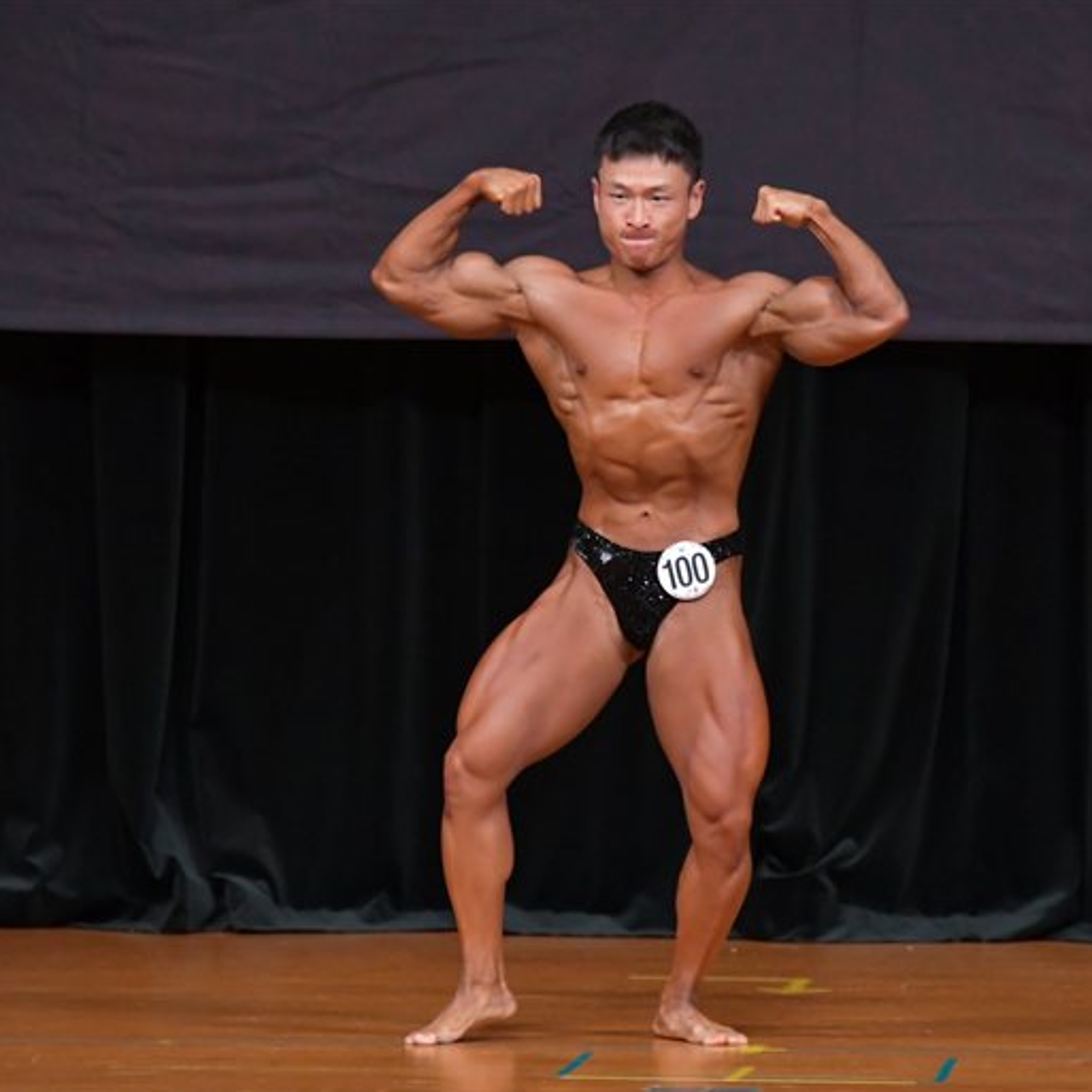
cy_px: 547
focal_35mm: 404
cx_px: 635
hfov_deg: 4.3
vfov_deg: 4.3
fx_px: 14419
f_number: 5.6
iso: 4000
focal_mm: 210
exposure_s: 1/400
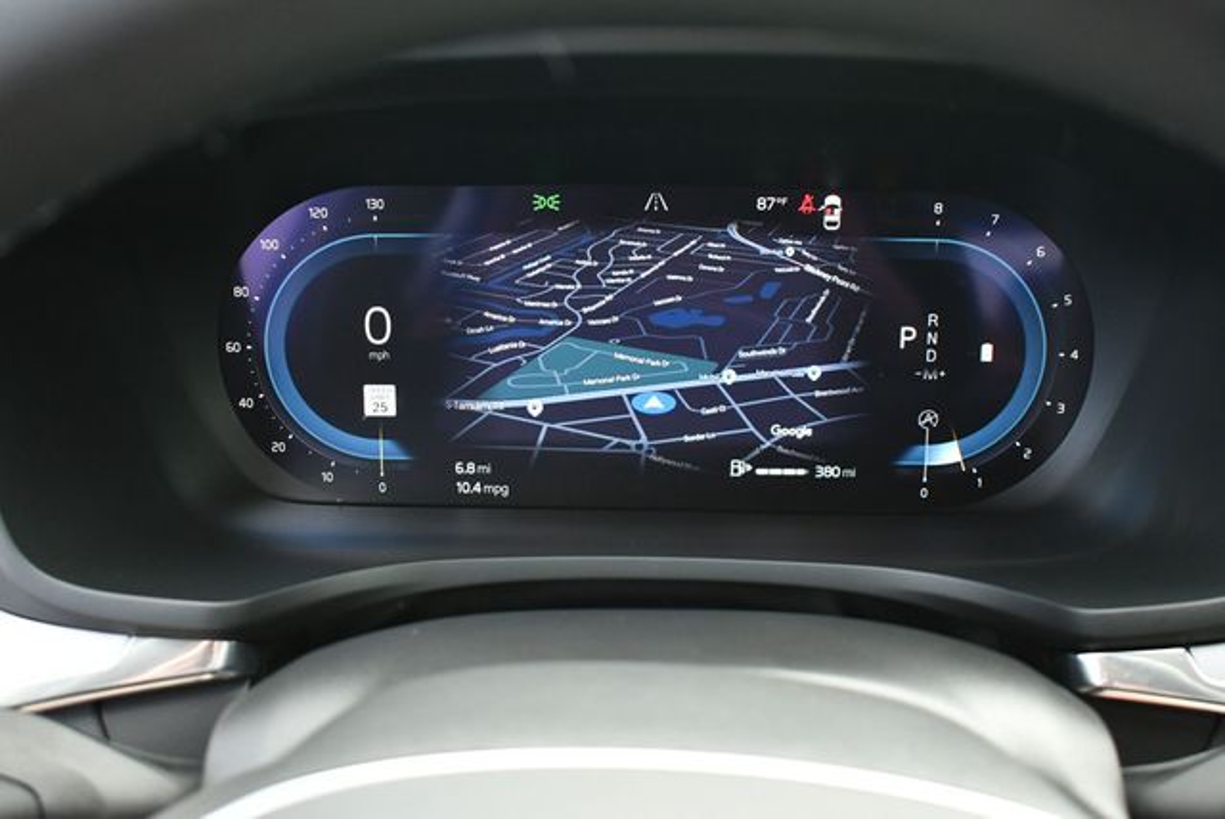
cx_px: 612
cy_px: 410
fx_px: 1430
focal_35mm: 42
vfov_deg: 32.0
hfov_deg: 46.4
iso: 800
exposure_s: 1/200
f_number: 3.8
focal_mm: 21
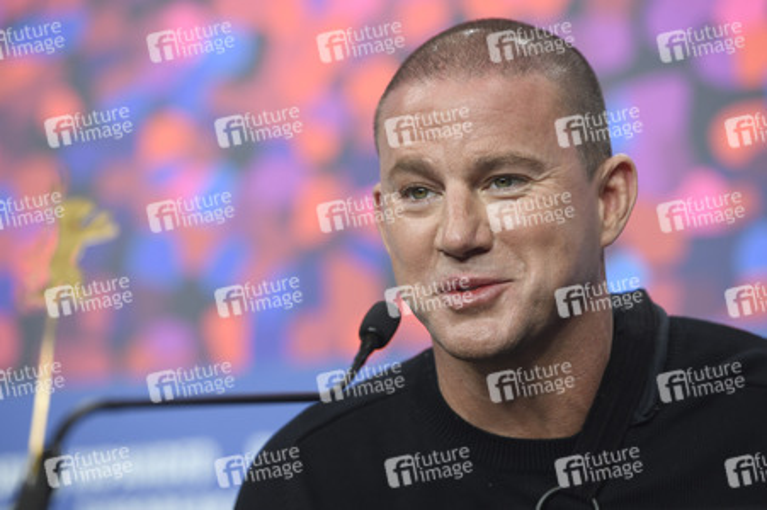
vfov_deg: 8.3
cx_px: 384
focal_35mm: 165
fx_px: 3513
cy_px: 255
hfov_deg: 12.5
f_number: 4
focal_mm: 165
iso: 1000
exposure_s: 1/250
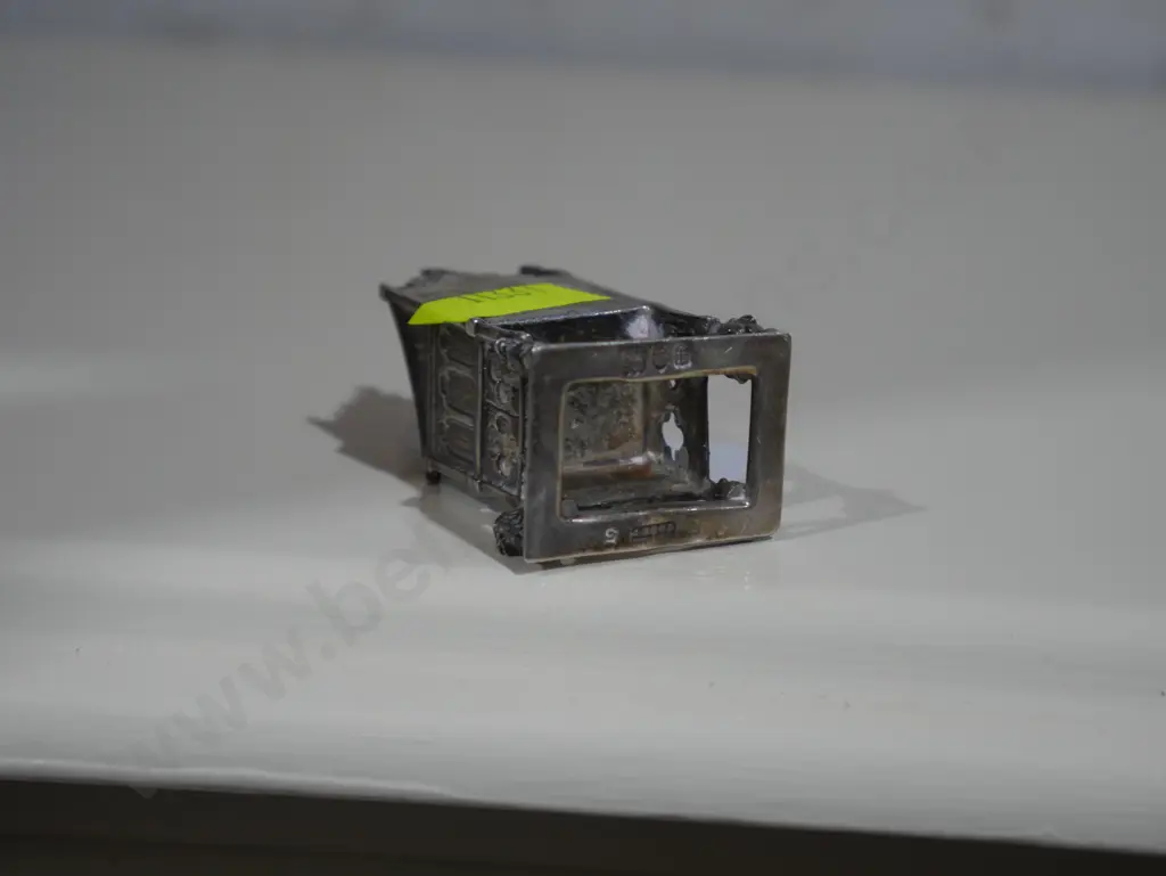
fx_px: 2831
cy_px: 438
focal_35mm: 84
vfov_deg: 17.6
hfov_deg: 23.3
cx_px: 583
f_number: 5.6
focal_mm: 42
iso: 500
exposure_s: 1/100
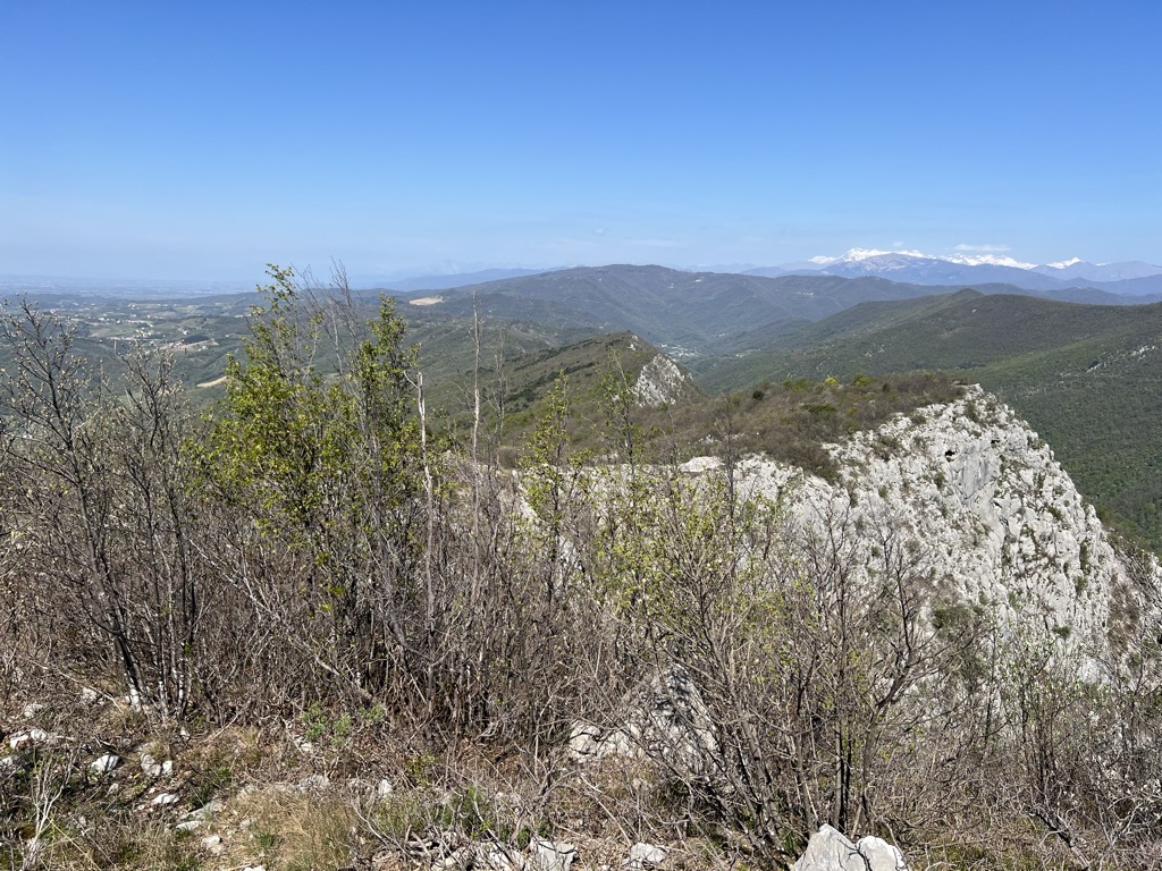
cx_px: 581
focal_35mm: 26
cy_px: 436
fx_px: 873
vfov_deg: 53.1
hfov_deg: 67.3
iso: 50
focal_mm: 5.7
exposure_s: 1/4630
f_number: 1.5
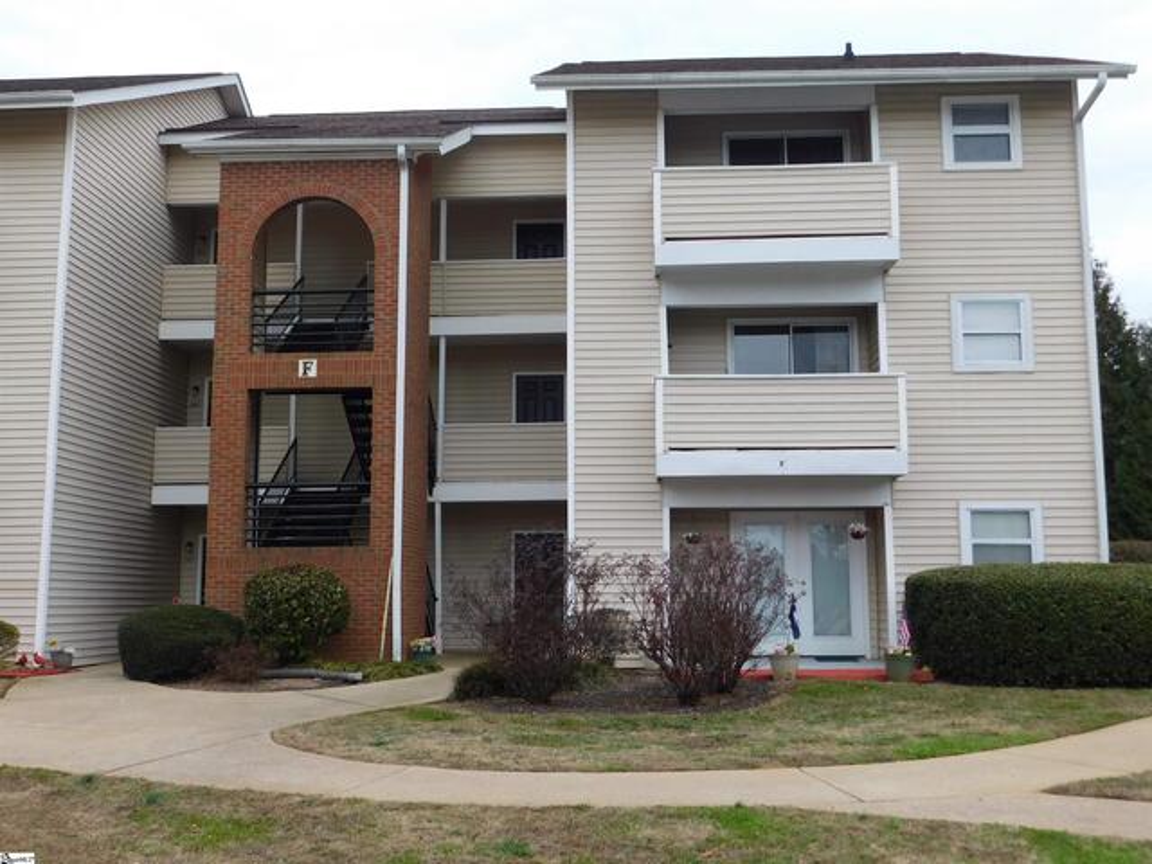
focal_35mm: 36
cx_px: 576
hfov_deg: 51.4
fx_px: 1198
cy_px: 432
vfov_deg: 39.7
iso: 125
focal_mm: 6.3
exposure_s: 1/320
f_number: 3.5
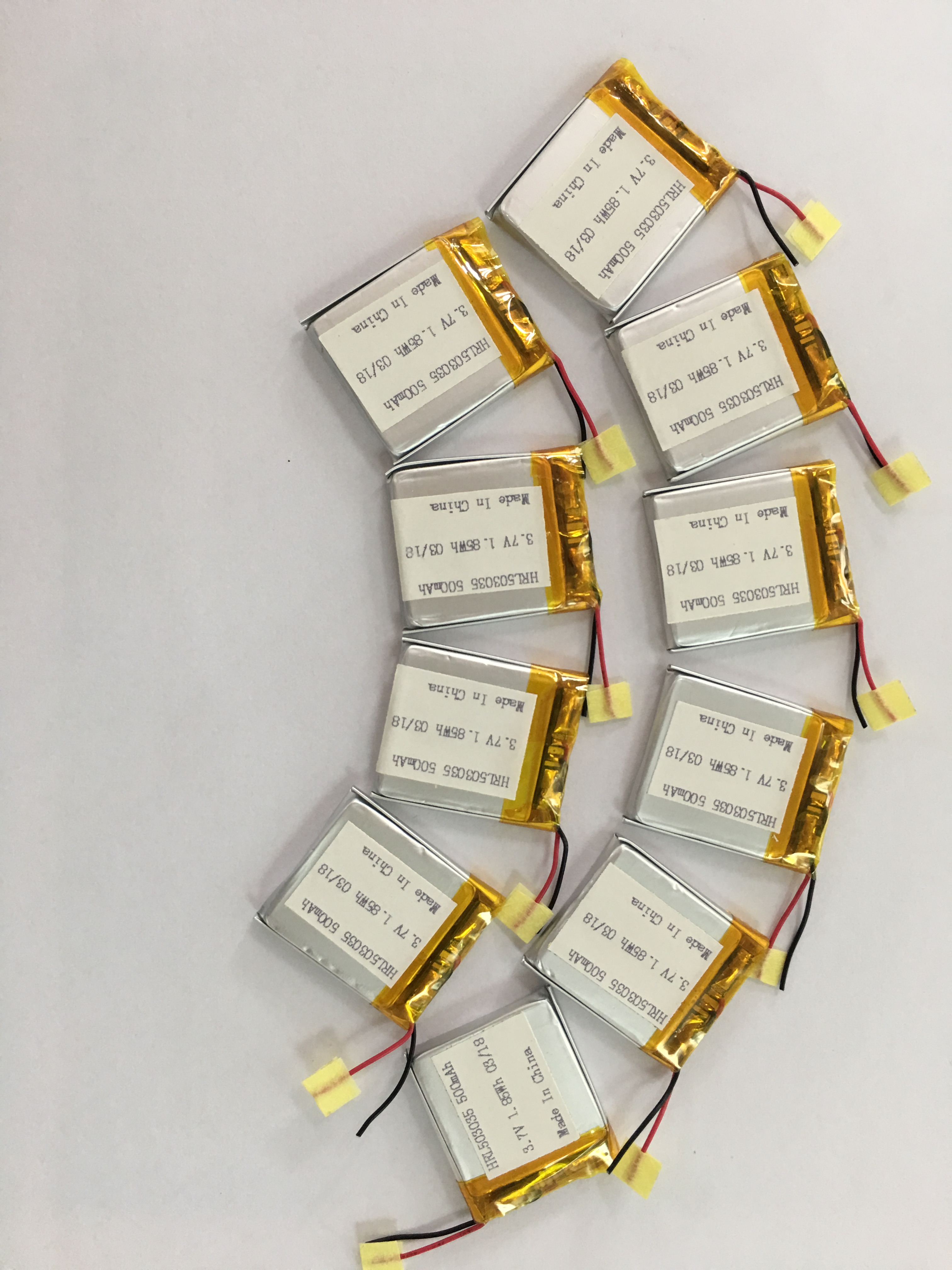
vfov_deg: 61.7
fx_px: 1063
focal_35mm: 29
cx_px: 476
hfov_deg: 48.2
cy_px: 635
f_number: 2.2
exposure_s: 1/33
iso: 50
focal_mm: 4.15
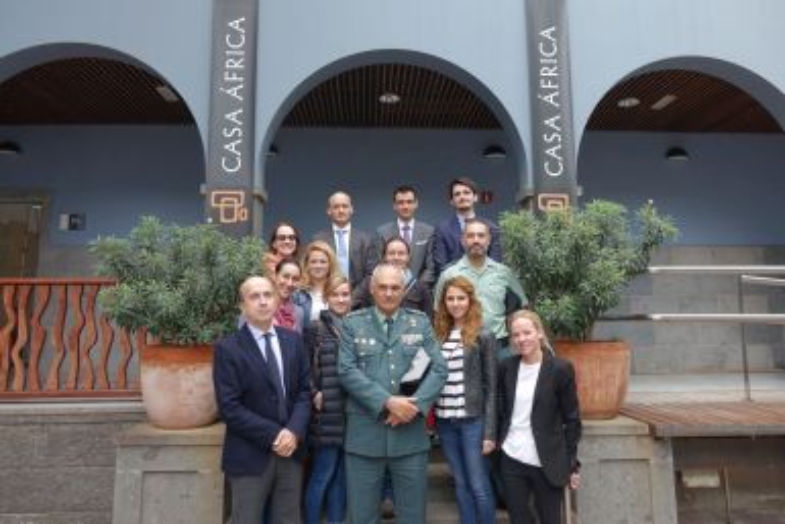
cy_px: 262
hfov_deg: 73.7
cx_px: 392
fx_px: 524
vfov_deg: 53.2
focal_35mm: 24
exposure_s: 1/125
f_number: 2.8
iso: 125
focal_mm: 8.81
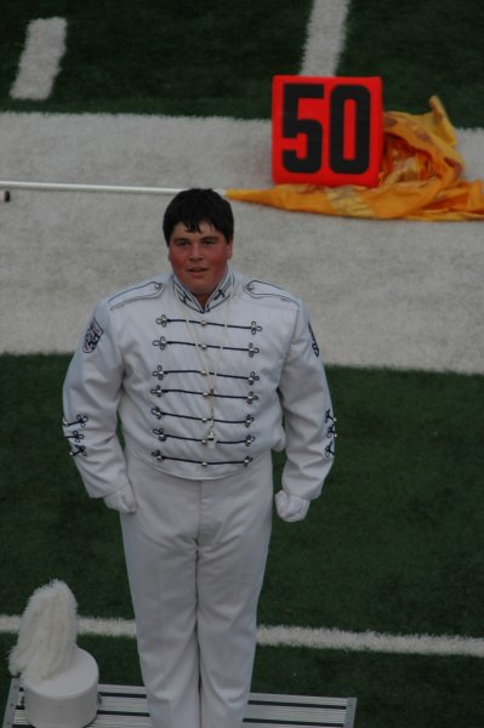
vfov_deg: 3.4
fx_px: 12120
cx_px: 242
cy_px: 364
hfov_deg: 2.3
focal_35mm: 600
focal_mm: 400
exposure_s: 1/500
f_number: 5.6
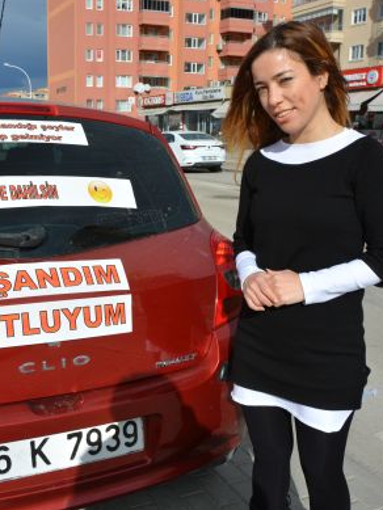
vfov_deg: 46.8
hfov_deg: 35.4
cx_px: 110
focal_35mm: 40
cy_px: 254
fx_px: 590
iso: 100
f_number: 9
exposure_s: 1/320
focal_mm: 18
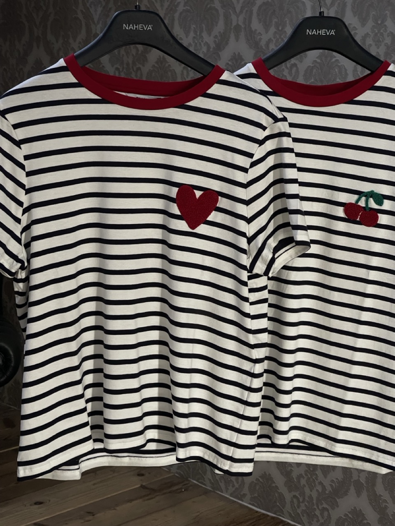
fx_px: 974
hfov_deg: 22.9
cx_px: 198
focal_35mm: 64
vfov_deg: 30.3
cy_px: 263
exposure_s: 1/66
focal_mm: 7.5
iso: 200
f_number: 2.2
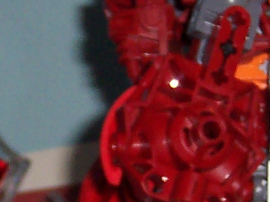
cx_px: 103
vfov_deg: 2.8
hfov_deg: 3.8
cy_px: 174
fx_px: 4094
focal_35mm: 525
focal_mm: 15.2
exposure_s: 1/90
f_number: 4
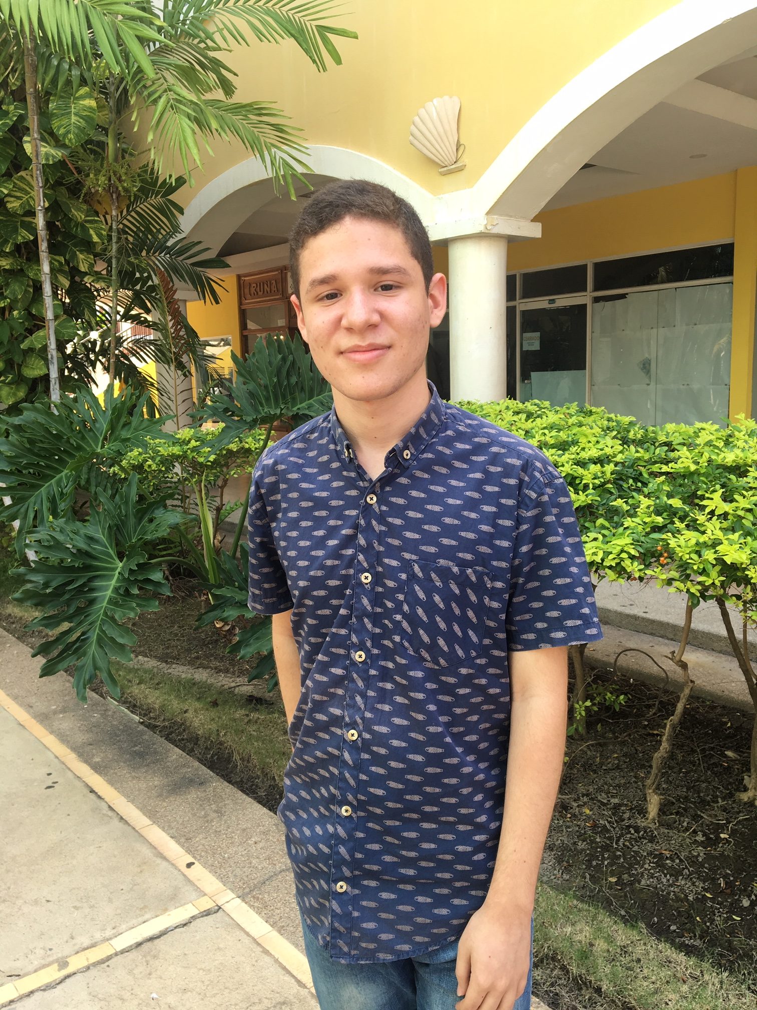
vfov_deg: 61.7
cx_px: 378
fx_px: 846
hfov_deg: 48.2
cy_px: 505
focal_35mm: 29
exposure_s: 1/122
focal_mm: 4.15
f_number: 2.2
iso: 25
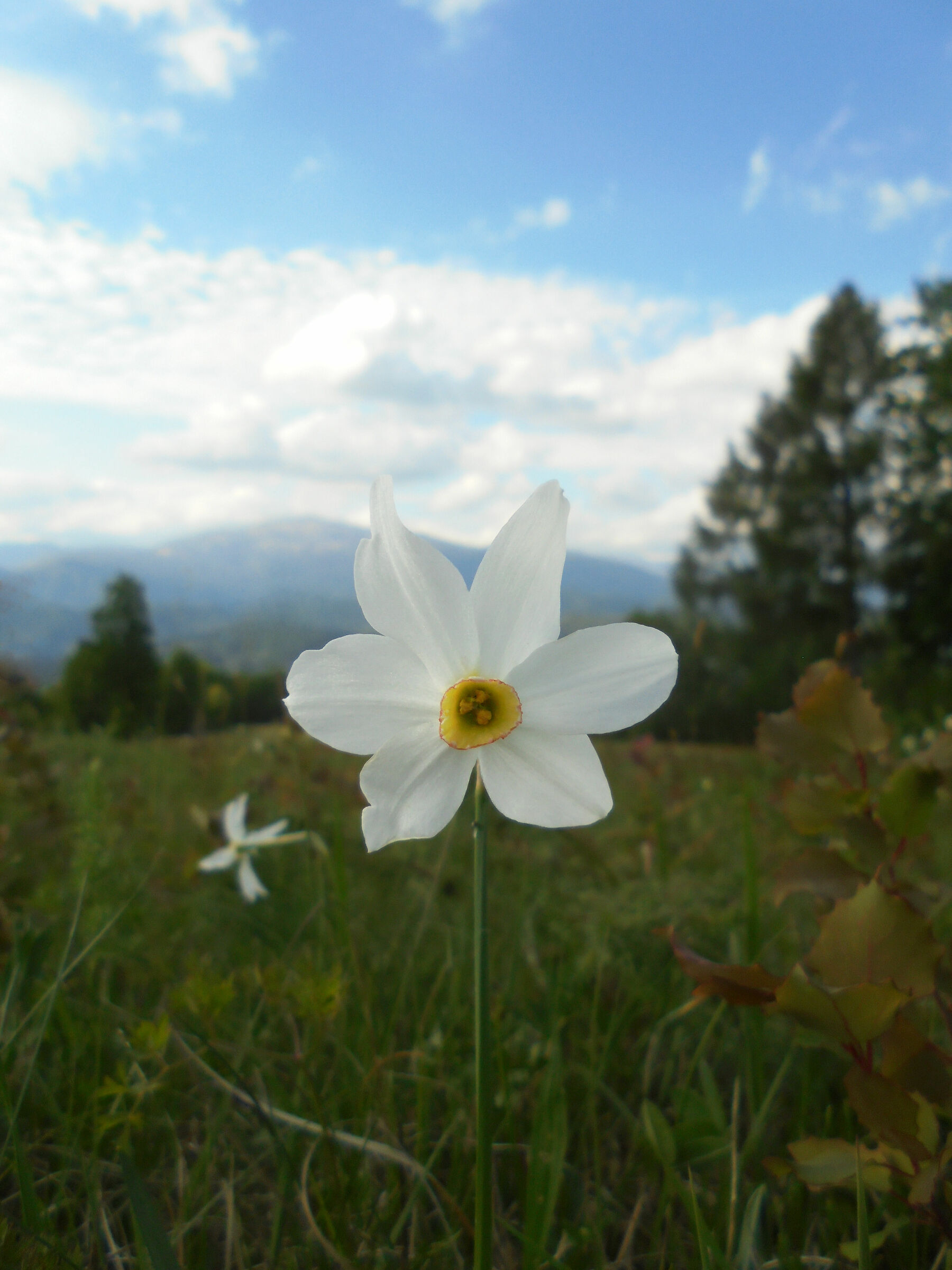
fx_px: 953
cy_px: 635
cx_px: 476
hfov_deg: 53.1
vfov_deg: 67.3
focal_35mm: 26
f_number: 3.5
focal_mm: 4.6
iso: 100
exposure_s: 1/640
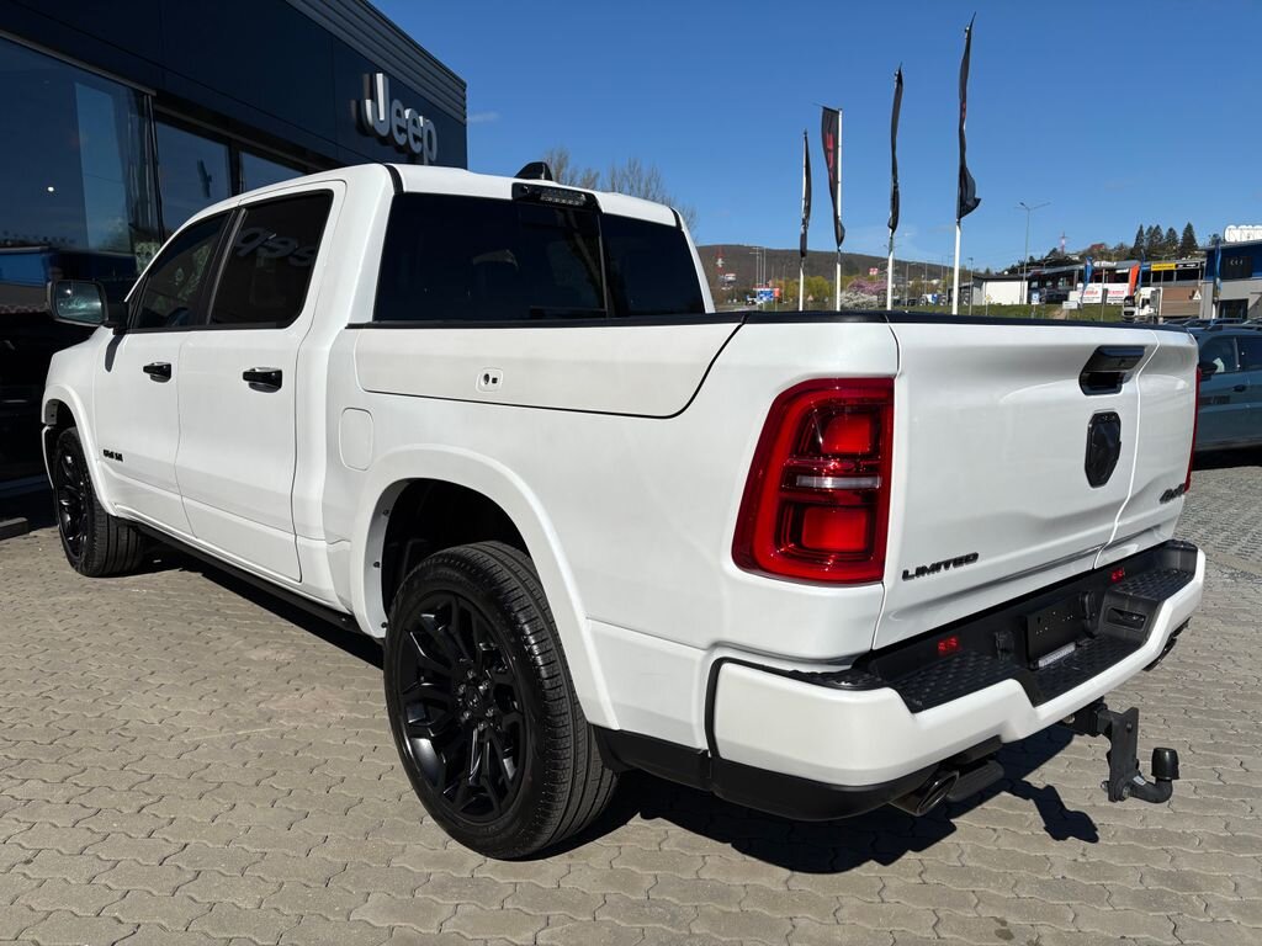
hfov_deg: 67.3
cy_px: 473
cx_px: 631
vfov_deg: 53.1
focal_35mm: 26
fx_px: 948
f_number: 1.6
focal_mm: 5.96
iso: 50
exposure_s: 1/8333
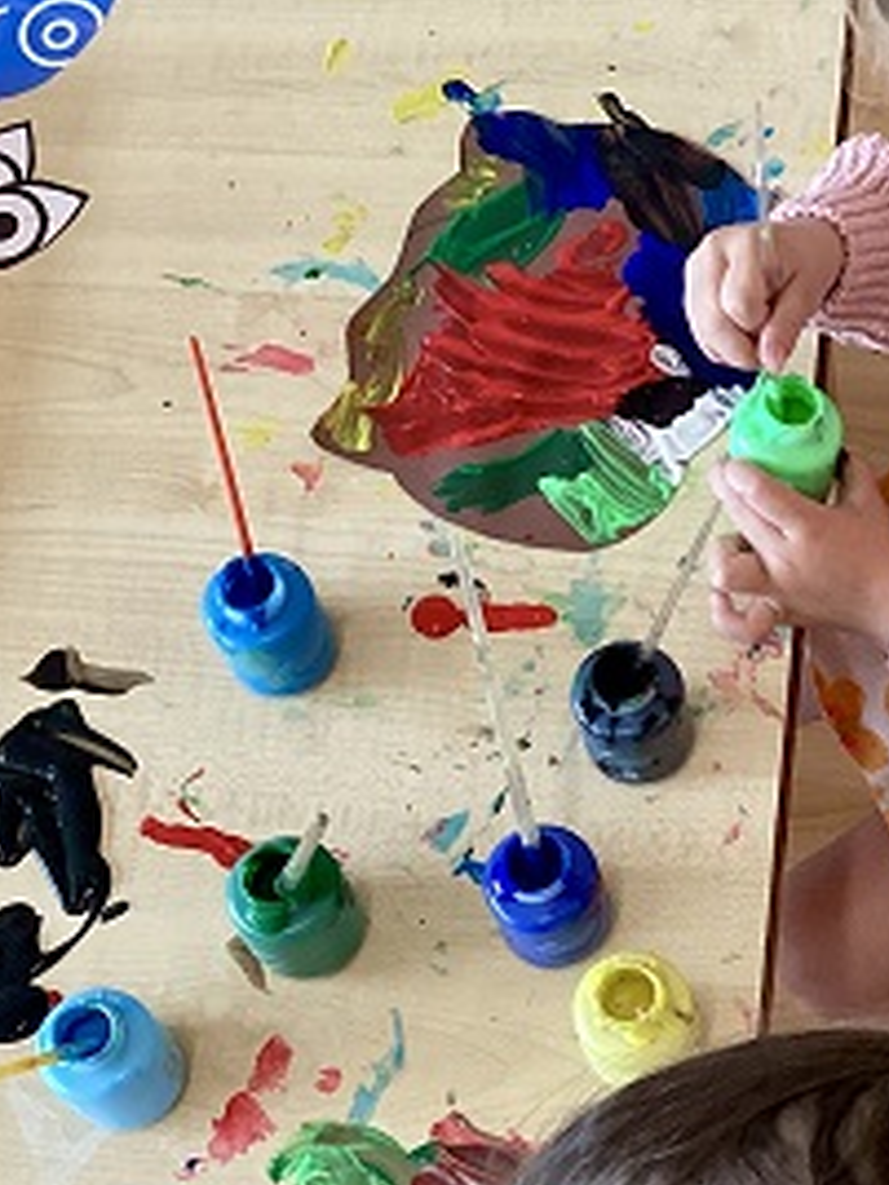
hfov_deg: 18.7
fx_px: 2637
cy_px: 964
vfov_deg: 24.9
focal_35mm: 77
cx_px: 845
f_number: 2.4
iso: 250
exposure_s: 1/33
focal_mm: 3.3
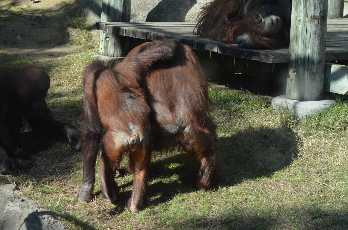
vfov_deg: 13.0
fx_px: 1013
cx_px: 174
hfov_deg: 19.5
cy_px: 115
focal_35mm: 105
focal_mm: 70
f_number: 5.6
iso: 360
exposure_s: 1/500
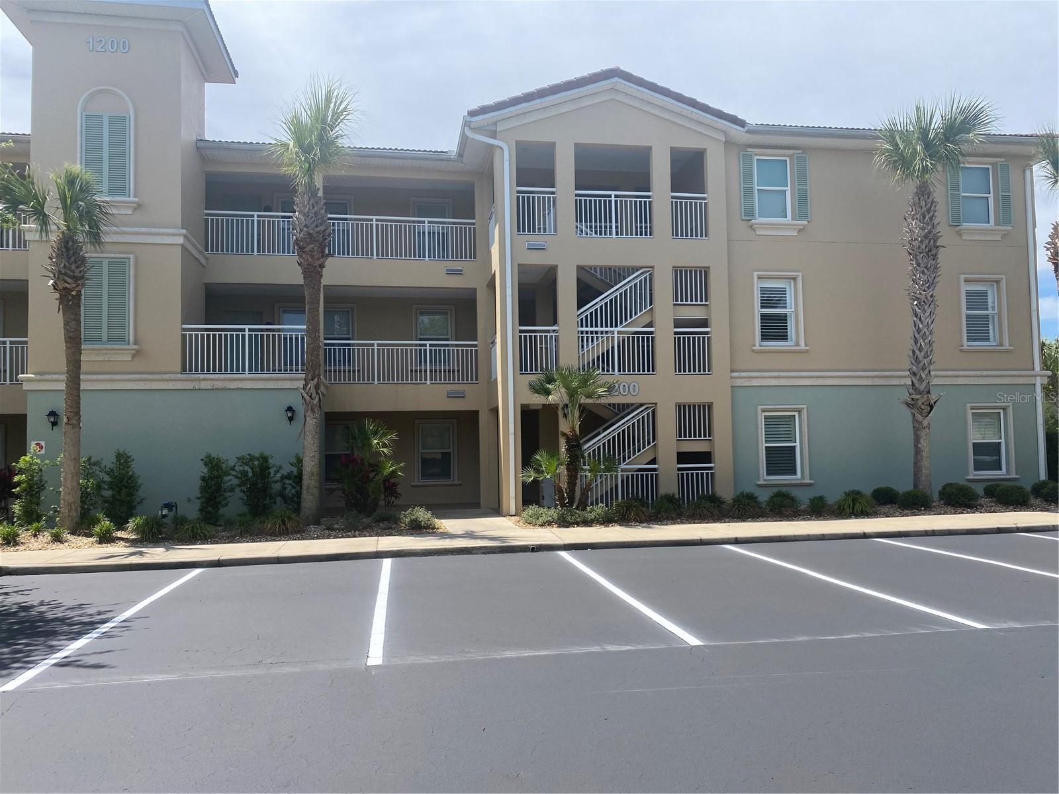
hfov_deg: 67.3
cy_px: 397
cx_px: 530
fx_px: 795
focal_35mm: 26
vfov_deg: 53.1
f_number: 1.8
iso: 32
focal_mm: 4.25
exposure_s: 1/2222
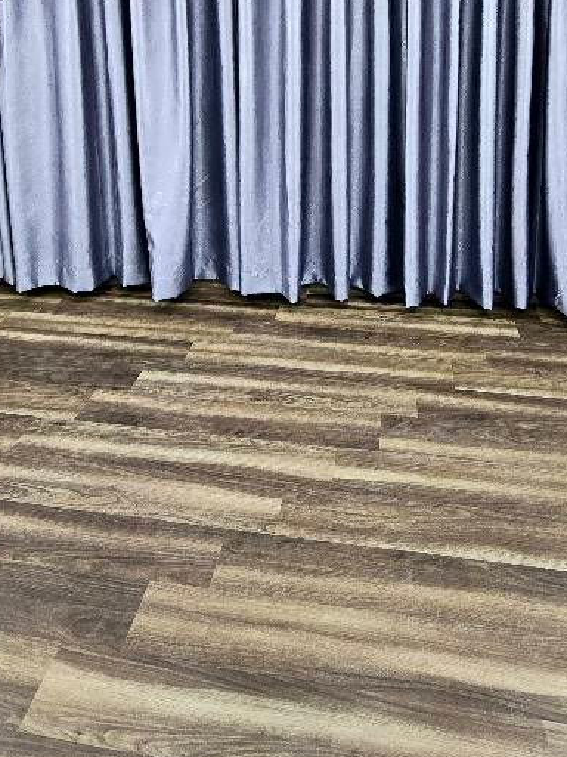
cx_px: 292
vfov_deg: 59.7
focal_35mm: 26
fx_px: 568
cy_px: 111
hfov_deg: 53.1
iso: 125
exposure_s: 1/50
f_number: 2.2
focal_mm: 2.2
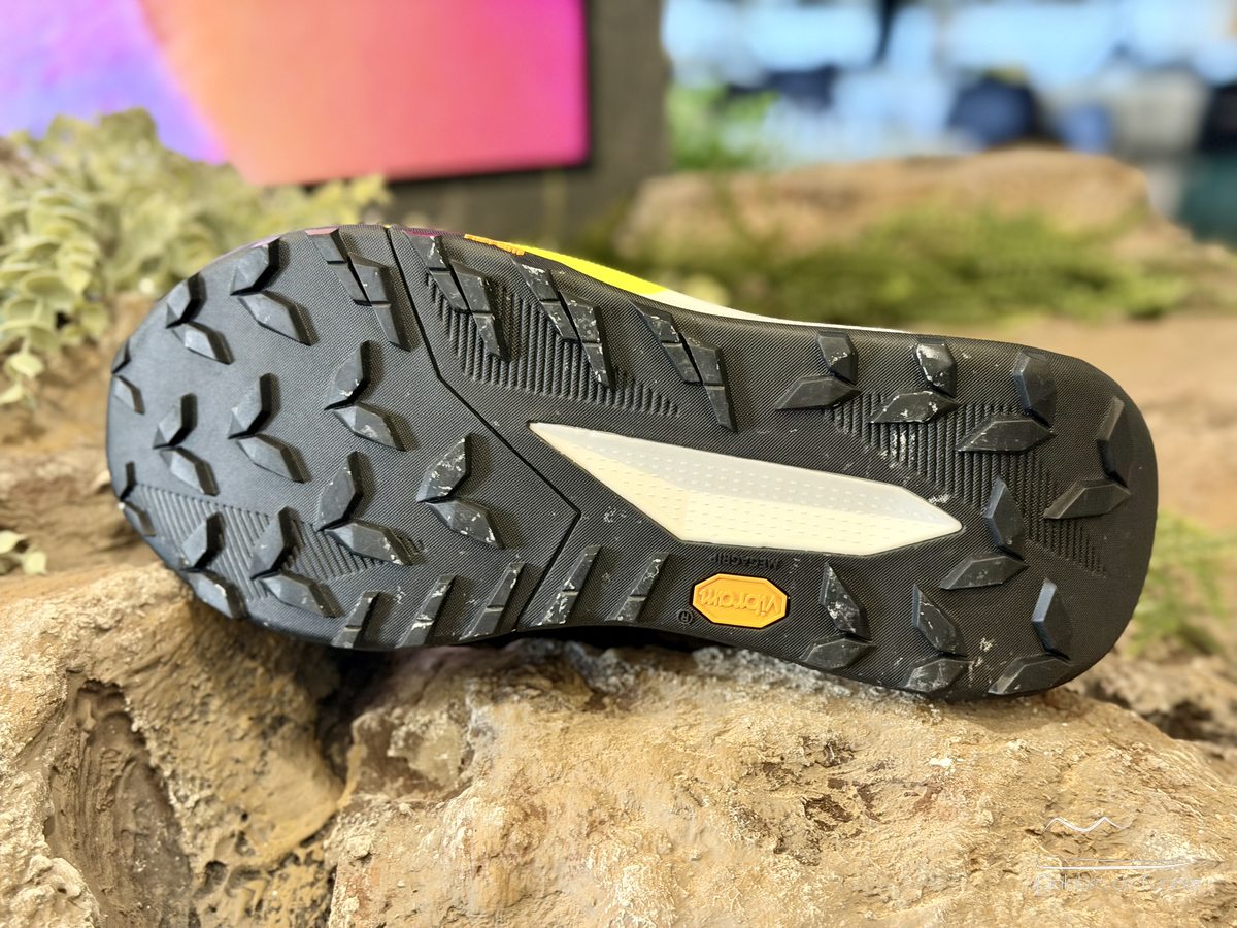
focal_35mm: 48
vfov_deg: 30.3
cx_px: 618
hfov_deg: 39.7
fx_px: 1715
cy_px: 464
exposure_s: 1/33
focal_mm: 6.76
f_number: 1.78
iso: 320
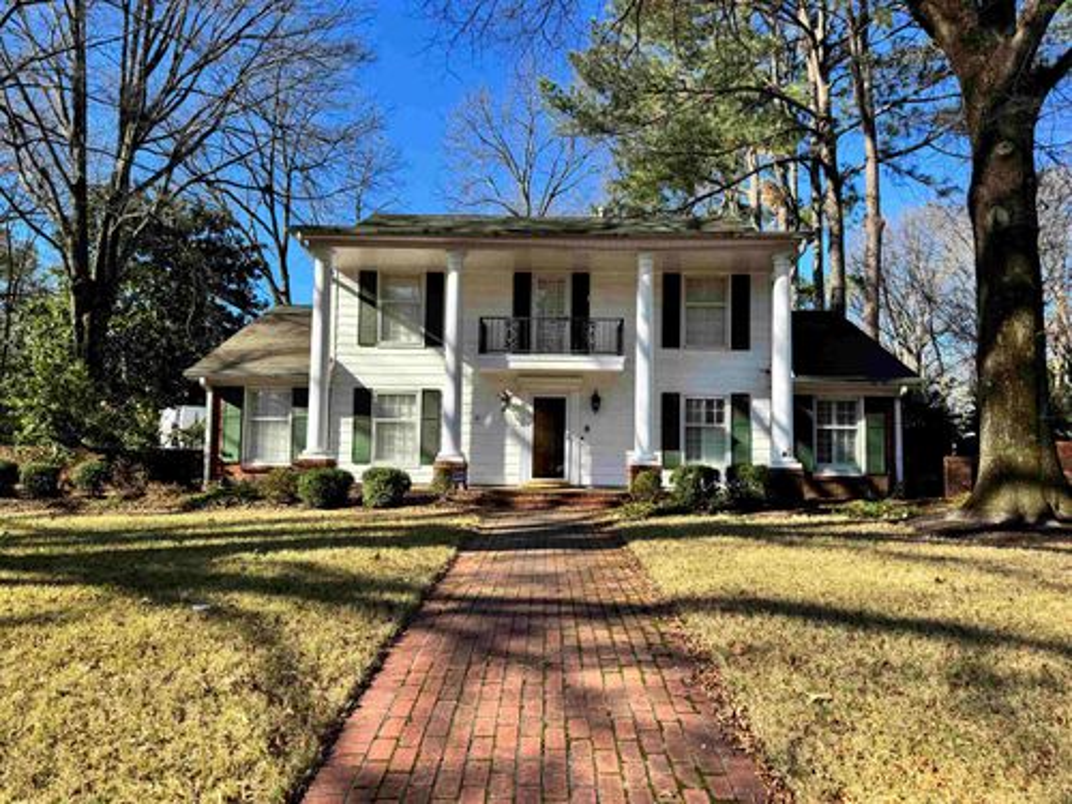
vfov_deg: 56.8
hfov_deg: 71.6
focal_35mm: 24
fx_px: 743
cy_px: 402
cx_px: 536
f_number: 1.78
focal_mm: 6.76
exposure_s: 1/1678
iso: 80
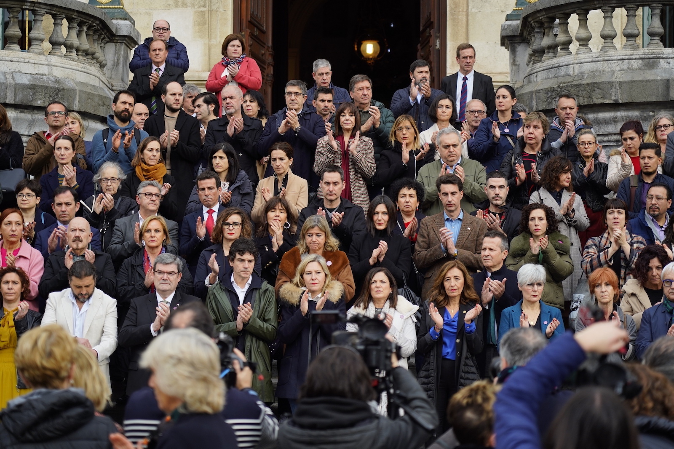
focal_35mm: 105
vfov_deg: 13.0
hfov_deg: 19.5
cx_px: 337
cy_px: 224
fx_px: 1965
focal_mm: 105
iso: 200
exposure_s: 1/400
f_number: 4
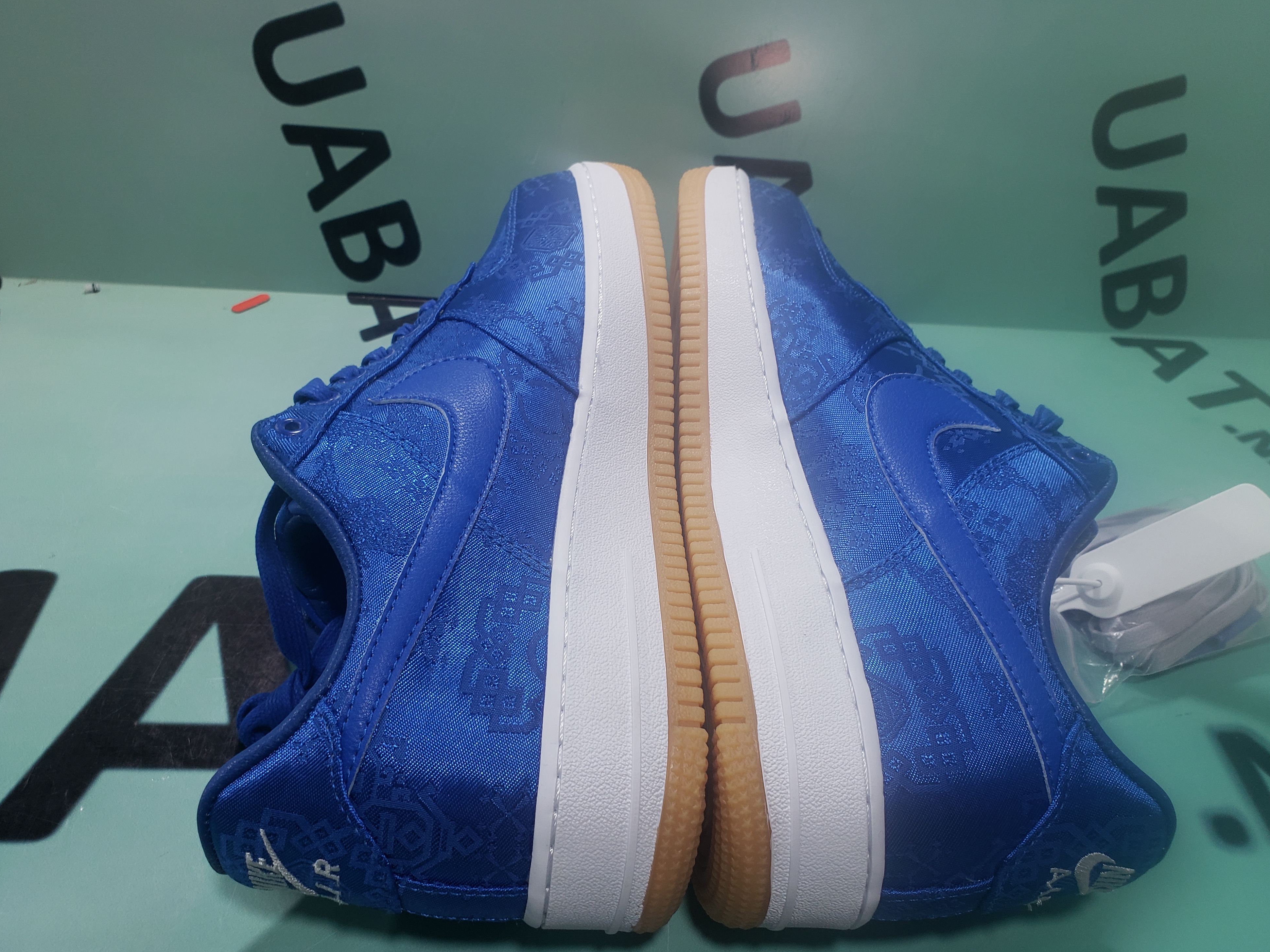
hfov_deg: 65.3
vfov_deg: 51.3
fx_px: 991
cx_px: 636
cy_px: 488
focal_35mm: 27
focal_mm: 4.3
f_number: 1.5
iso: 80
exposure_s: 1/50
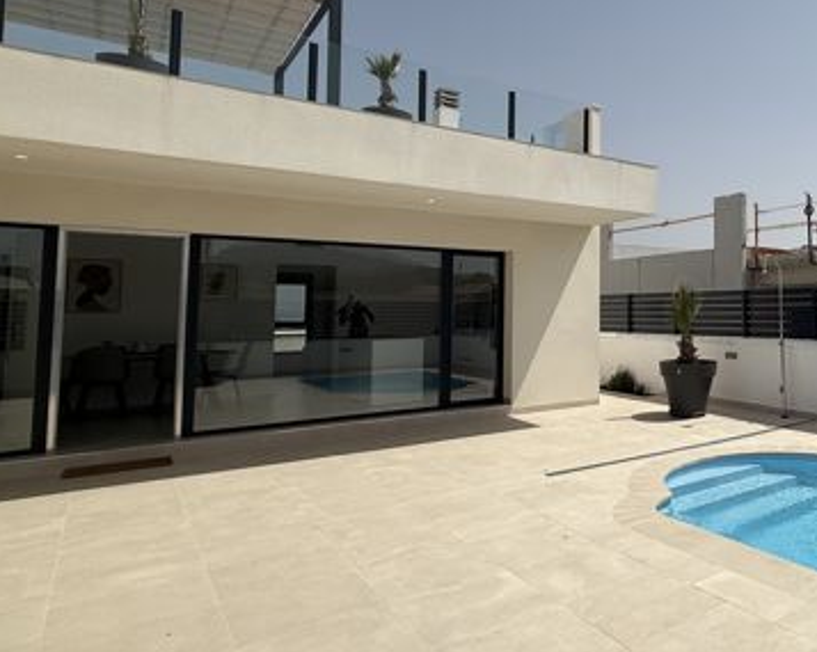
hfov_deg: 54.3
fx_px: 652
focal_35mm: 27
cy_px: 268
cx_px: 761
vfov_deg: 52.8
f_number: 2.2
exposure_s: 1/5155
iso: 50
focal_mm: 2.22
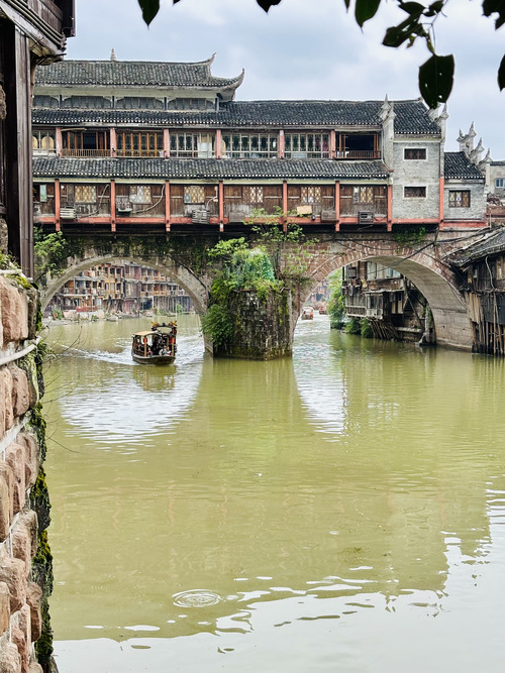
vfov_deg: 36.8
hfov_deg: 28.0
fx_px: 1012
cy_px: 336
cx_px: 252
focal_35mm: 52
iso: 32
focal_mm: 5.96
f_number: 1.6
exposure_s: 1/574
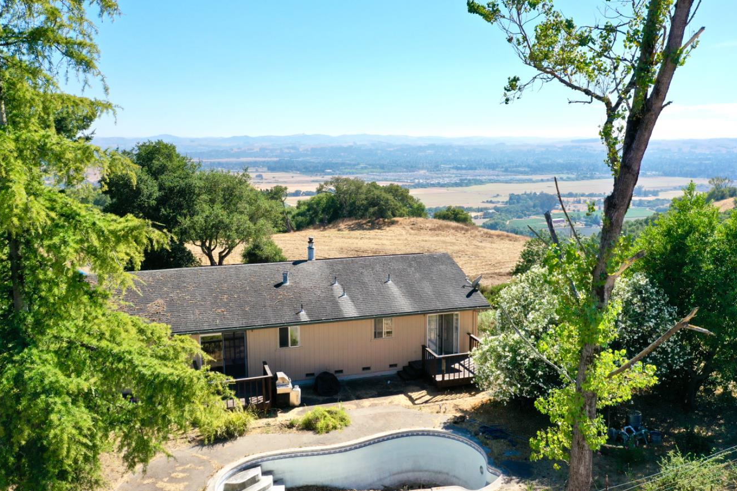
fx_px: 655
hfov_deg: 58.7
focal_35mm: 32
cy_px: 231
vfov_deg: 41.1
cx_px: 364
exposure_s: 1/400
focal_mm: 10.26
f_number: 5.6
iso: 100
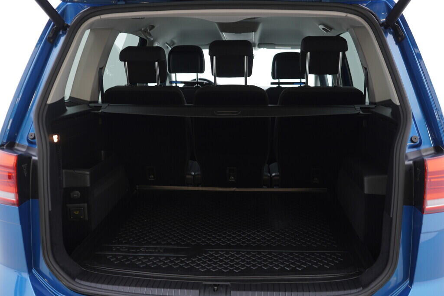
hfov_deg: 53.1
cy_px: 148
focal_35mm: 36
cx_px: 222
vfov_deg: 36.9
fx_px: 444
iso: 160
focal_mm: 24
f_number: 2.8
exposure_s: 1/40
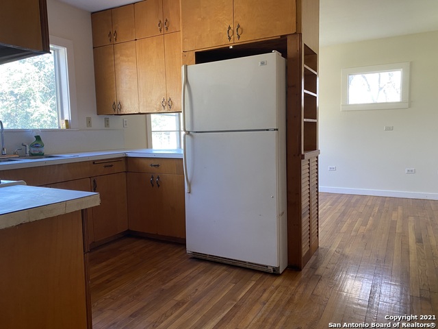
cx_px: 219
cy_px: 164
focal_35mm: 26
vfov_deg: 53.1
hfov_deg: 67.3
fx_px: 329
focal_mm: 4.25
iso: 160
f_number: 1.8
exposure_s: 1/60
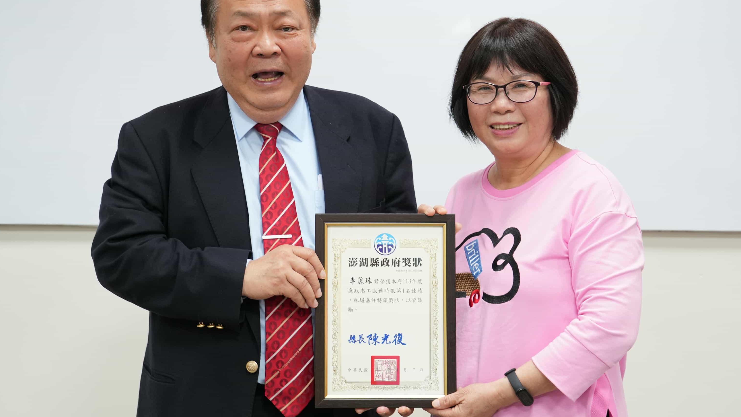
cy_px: 179
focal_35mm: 65
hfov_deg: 32.4
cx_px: 365
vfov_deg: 18.5
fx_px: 1277
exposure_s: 1/80
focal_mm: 54
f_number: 4.5
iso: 1600
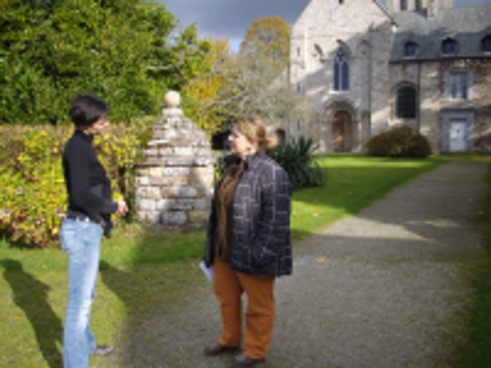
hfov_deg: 50.1
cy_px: 184
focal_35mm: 37
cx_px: 246
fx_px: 525
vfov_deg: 38.7
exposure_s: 1/160
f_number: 5.6
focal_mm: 6.2
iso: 80
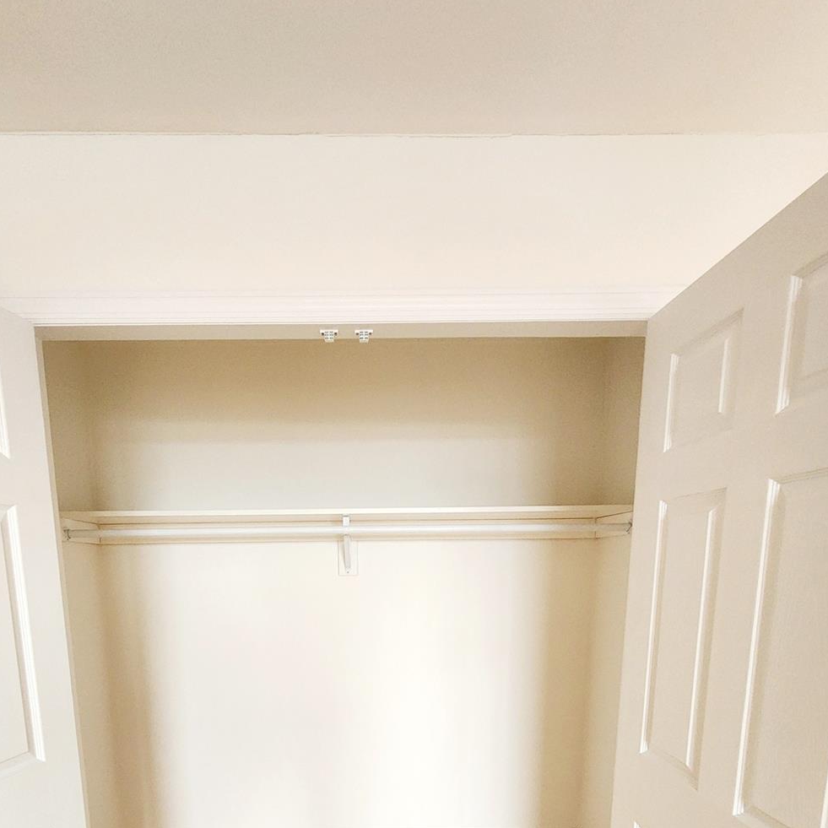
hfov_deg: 80.3
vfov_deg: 73.7
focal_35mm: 18
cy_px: 641
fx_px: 487
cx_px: 360
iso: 400
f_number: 2.2
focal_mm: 2.2
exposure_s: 1/60.2
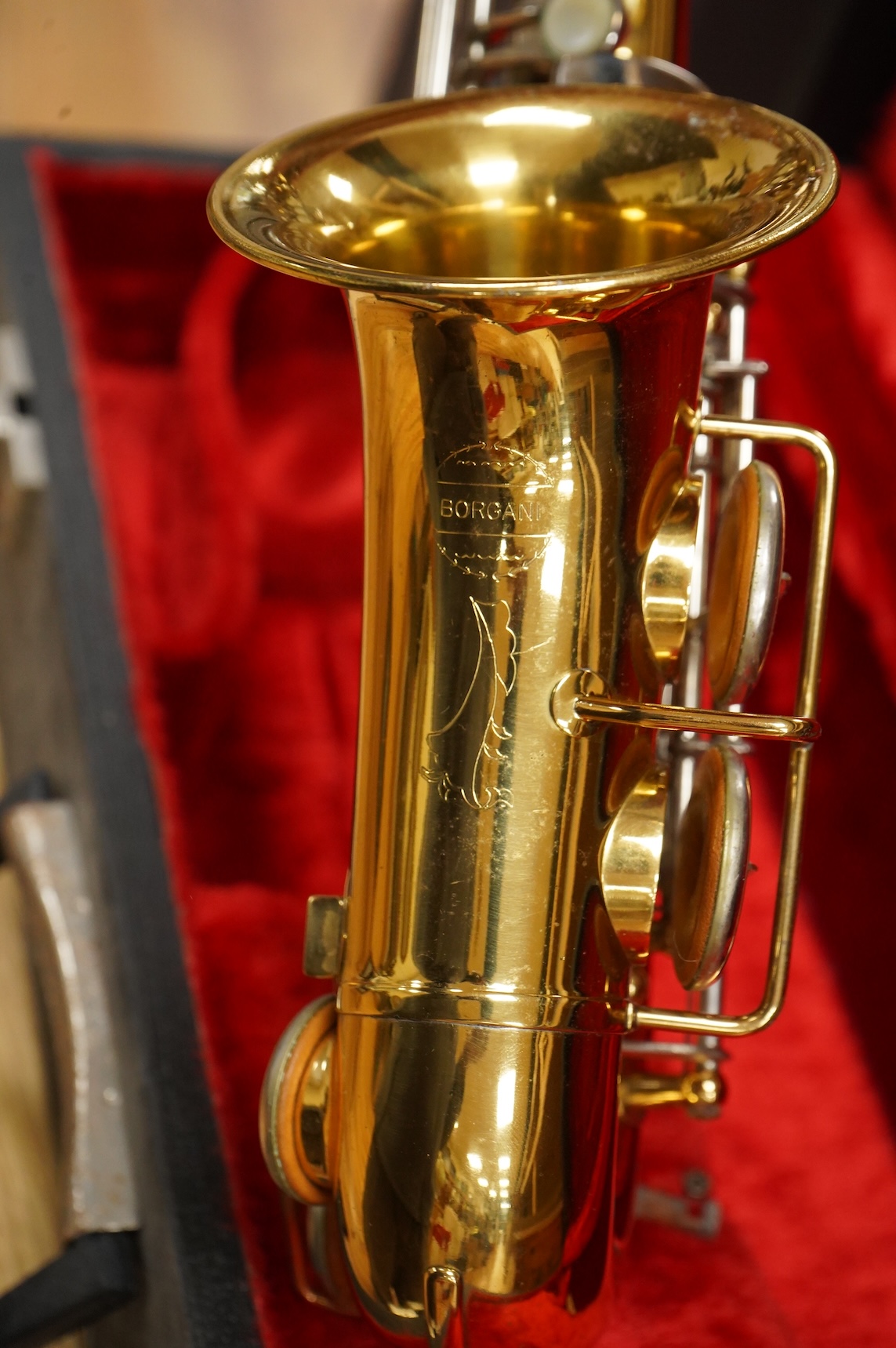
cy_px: 674
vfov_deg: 28.9
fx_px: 2618
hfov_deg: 19.4
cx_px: 448
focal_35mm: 70
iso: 4000
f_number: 8
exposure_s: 1/125
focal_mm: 70
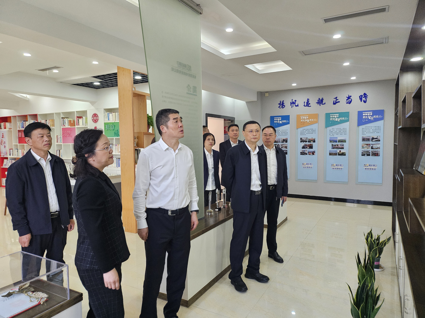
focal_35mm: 24
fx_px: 295
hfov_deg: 71.6
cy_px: 159
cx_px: 212
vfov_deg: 56.8
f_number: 1.8
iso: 500
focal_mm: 5
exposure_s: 1/100
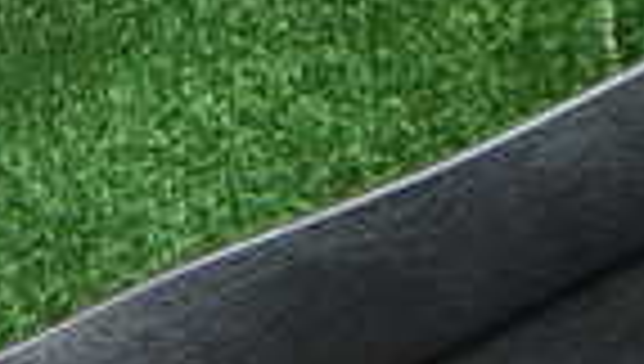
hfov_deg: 15.2
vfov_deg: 8.2
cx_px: -86
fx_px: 2343
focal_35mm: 137
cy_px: 849
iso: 800
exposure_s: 1/60
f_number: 2.3
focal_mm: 5.4
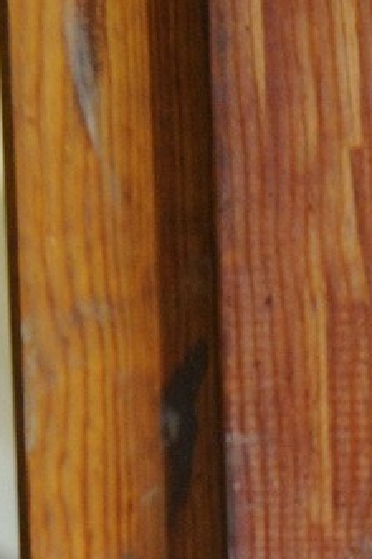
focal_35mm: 313
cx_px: 1179
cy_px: 1928
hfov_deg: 4.2
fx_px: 4856
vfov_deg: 5.9
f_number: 3.2
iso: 1600
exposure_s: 1/125
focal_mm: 44
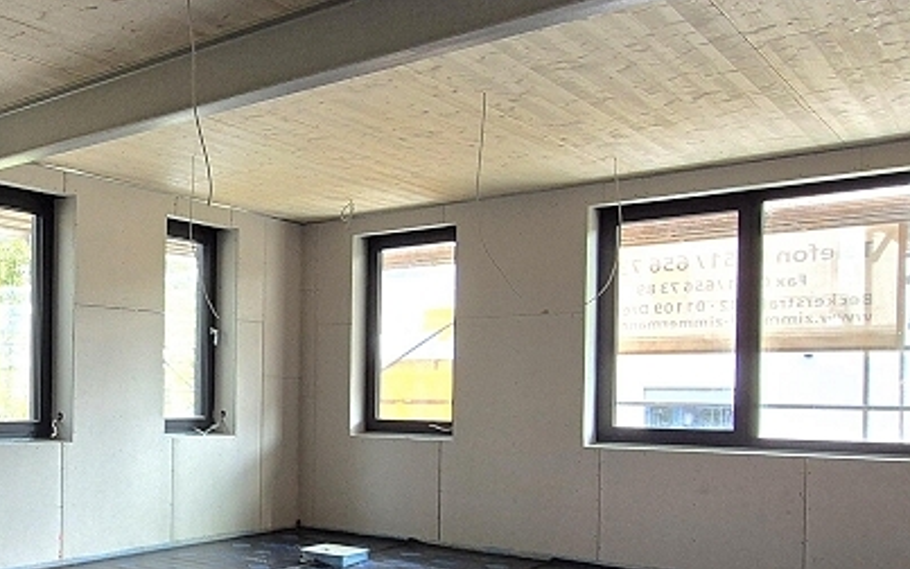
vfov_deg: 35.8
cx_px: 77
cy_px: 391
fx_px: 868
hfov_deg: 48.9
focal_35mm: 35
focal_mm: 2.2
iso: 200
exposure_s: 1/50
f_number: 2.2
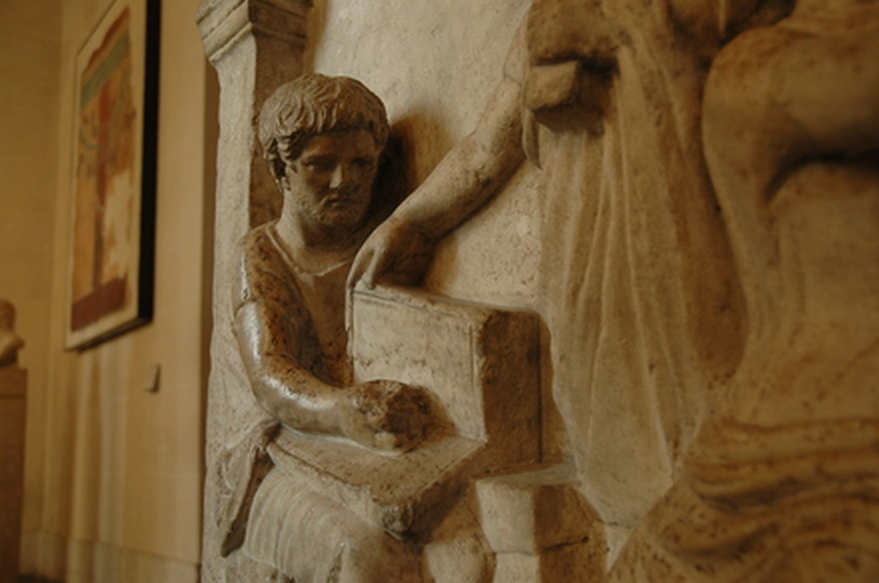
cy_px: 292
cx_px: 440
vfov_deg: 35.4
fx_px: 914
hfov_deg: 51.3
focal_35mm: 38
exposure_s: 1/60
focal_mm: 25
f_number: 4
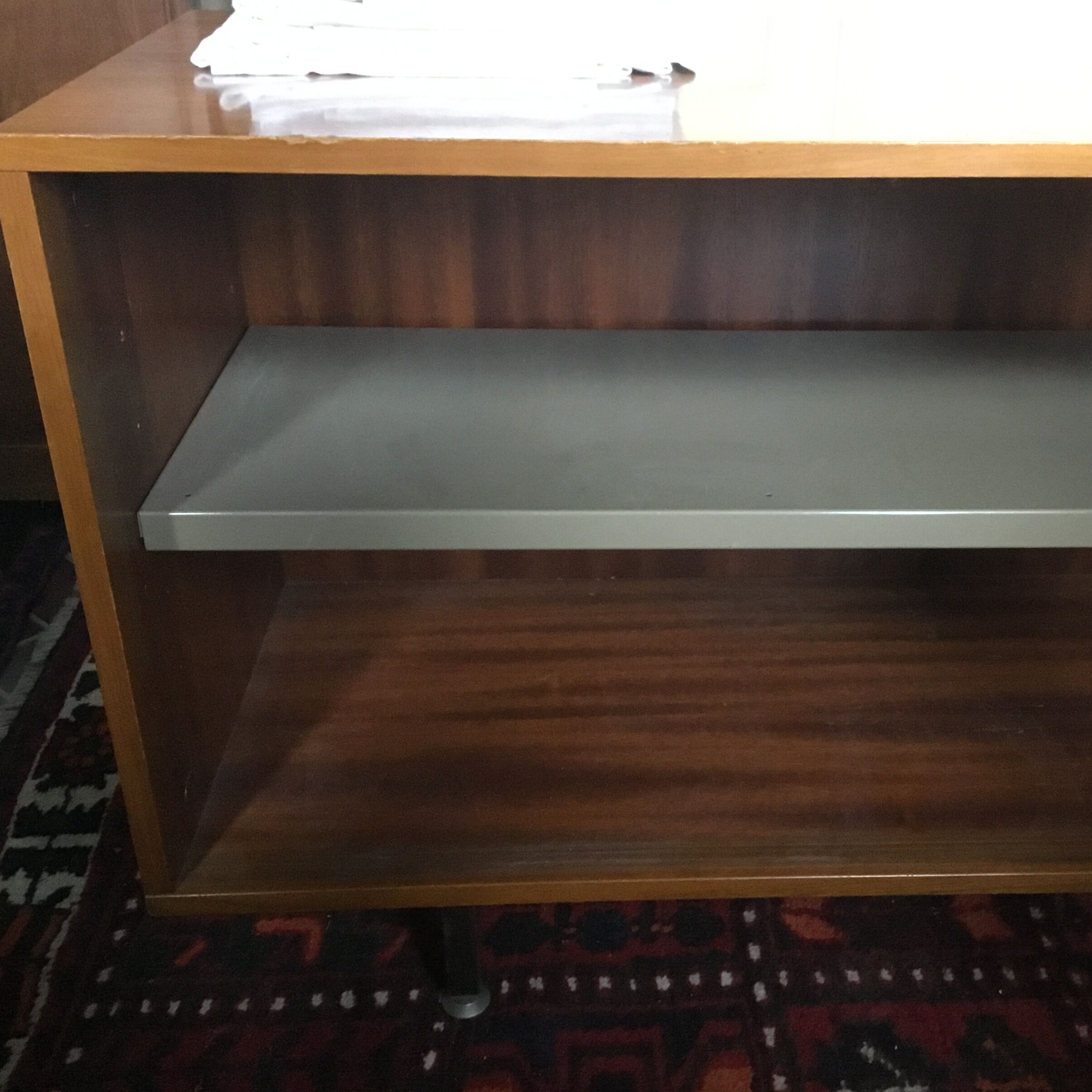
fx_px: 1321
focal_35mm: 37
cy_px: 543
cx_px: 651
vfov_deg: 44.9
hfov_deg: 44.7
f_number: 2.4
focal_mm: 3.3
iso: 400
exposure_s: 1/17
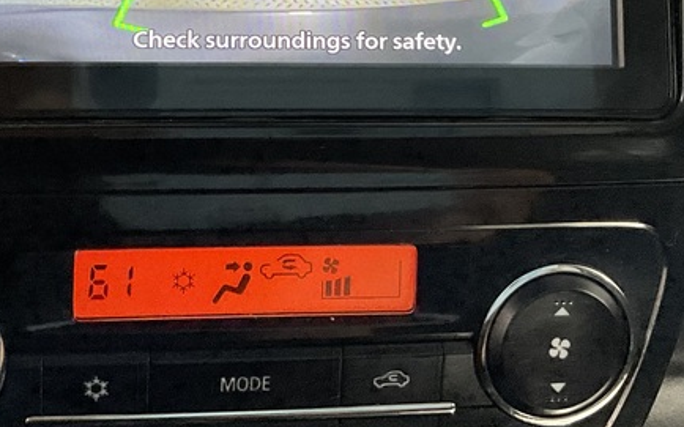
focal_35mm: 68
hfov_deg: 30.2
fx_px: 1267
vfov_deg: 18.3
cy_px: -65
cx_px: 292
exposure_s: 1/60
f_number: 1.8
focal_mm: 3
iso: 160
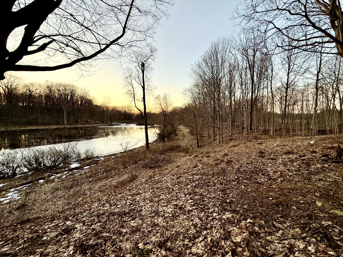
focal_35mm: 14
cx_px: 172
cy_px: 128
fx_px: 139
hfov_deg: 102.1
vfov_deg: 85.7
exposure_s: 1/108
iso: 50
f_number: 2.2
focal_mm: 2.22
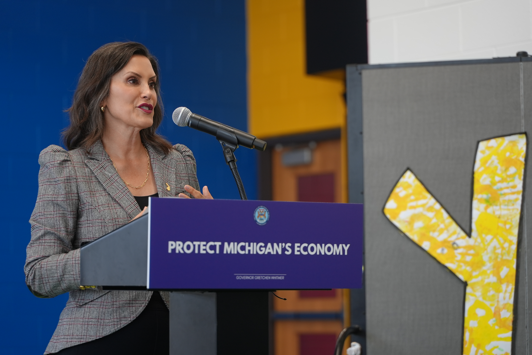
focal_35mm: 135
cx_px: 266
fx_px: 1996
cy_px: 178
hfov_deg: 15.2
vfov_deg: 10.2
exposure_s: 1/160
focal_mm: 135
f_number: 4
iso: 800
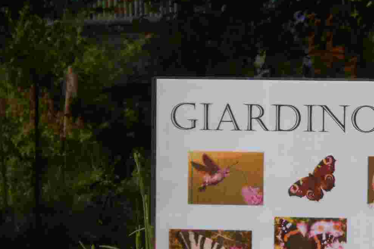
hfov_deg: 7.8
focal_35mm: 263
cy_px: 210
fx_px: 2732
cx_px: 284
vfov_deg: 5.2
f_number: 6.5
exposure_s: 1/500
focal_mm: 27.6
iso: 80
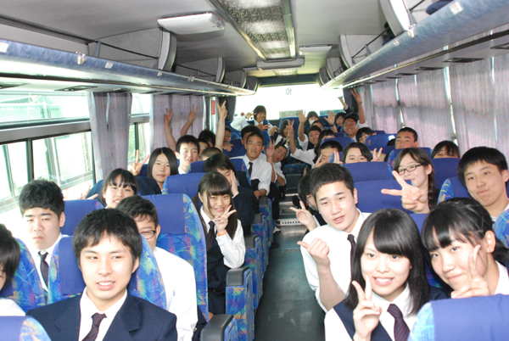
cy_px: 170
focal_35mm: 42
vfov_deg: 32.0
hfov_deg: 46.3
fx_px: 595
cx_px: 254
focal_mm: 28
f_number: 4
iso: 1600
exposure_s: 1/200
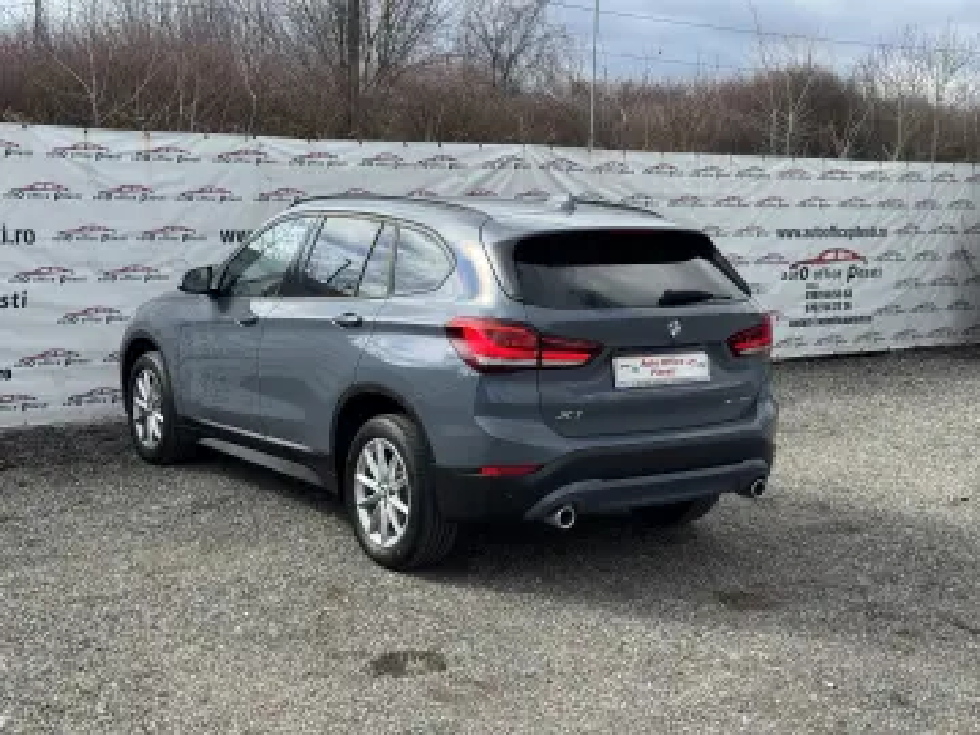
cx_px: 490
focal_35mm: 48
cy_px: 368
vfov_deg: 30.3
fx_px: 1359
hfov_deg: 39.7
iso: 64
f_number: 1.78
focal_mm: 6.76
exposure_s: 1/2513
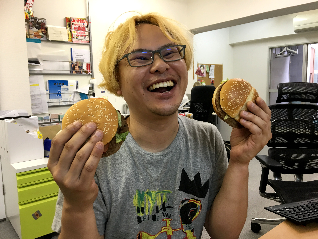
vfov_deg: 48.2
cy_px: 120
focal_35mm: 29
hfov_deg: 61.7
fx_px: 266
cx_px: 159
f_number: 2.2
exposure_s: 1/33
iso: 50
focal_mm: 4.15
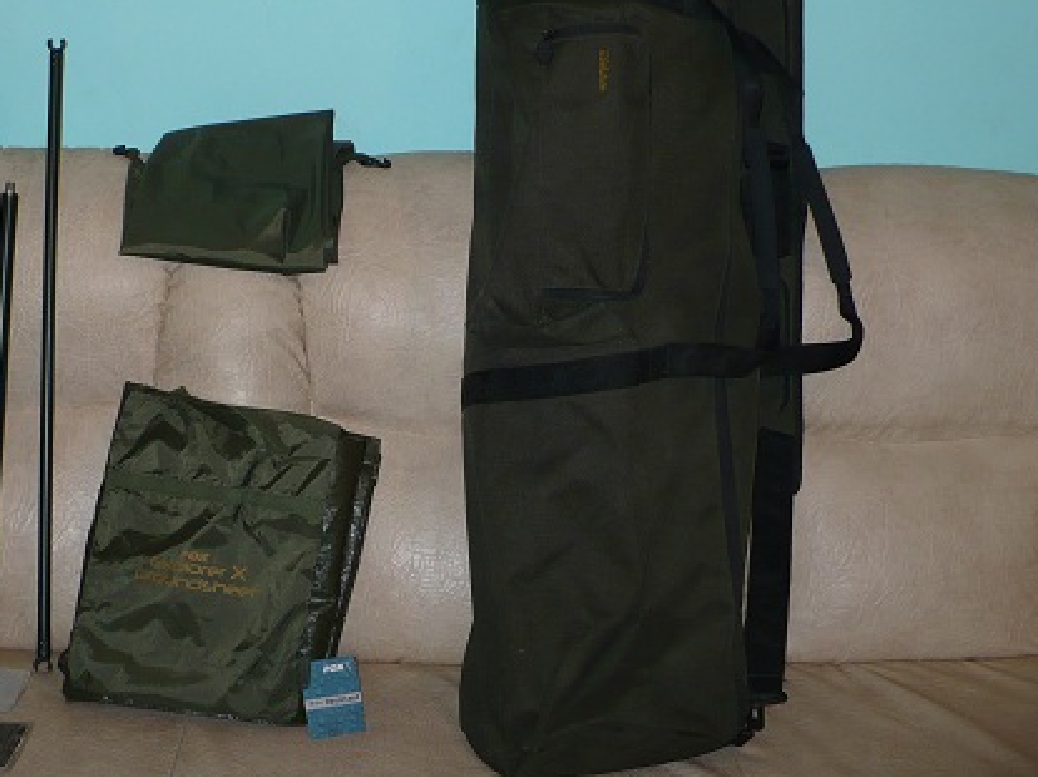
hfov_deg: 34.7
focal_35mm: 55
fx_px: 1648
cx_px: 362
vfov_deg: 26.3
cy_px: 222
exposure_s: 1/30
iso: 100
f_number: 2.8
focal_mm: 6.1
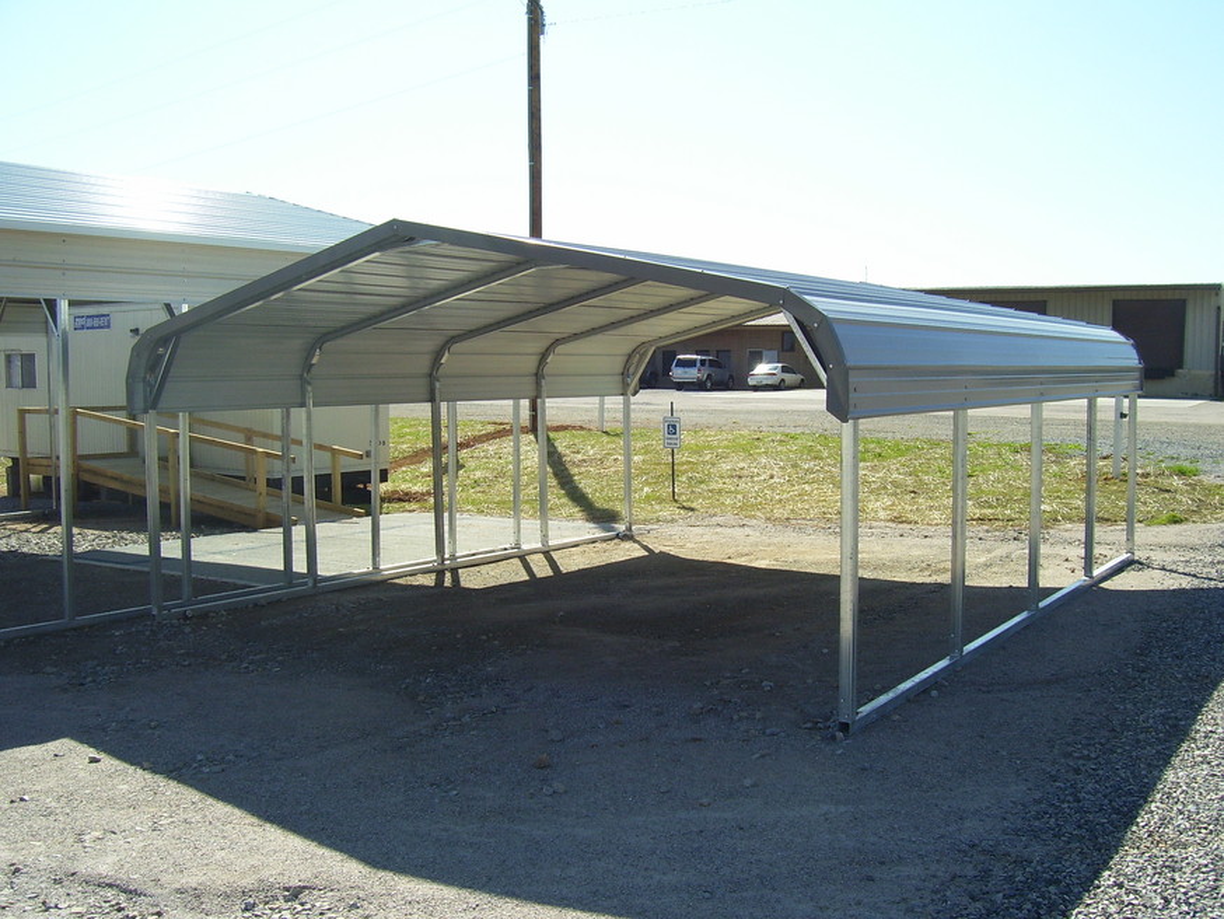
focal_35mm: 34
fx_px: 1203
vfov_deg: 41.8
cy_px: 460
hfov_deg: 53.9
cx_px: 612
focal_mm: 5.6
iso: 80
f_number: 4.8
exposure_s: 1/500
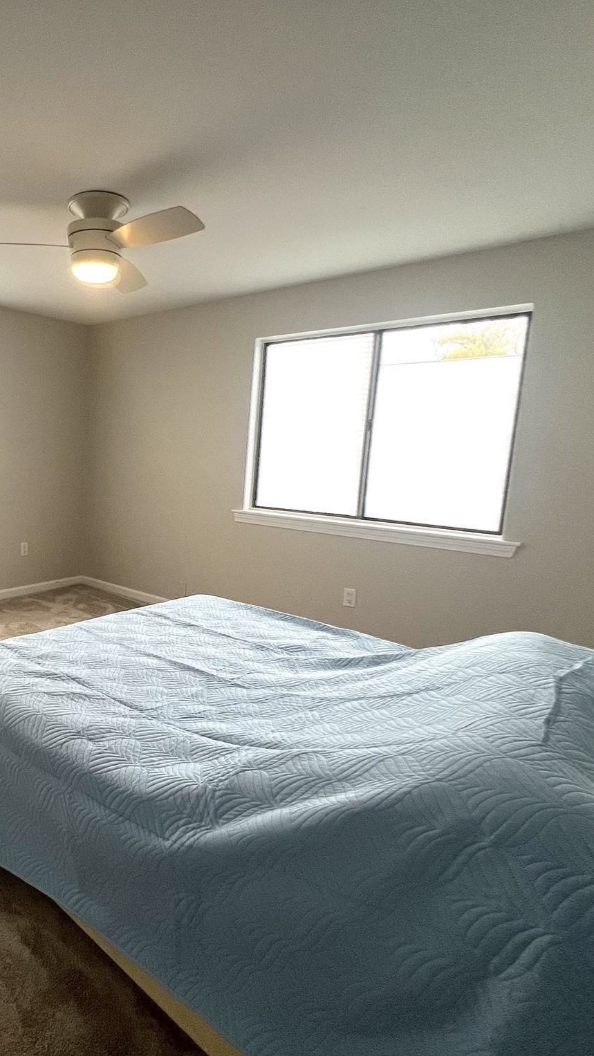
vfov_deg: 89.6
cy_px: 530
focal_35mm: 19
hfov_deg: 52.5
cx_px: 80
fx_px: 532
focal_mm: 1.57
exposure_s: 1/60
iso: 125
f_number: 1.8
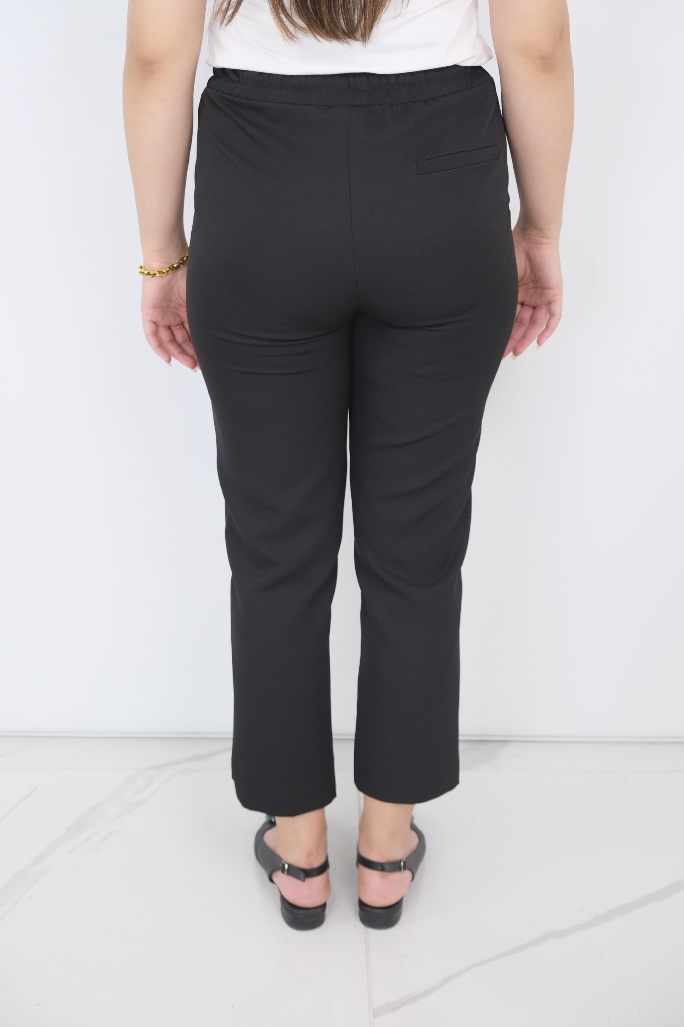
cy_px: 514
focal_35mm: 51
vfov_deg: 38.9
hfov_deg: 26.5
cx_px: 342
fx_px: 1453
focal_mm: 34.3
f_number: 4
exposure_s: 1/80
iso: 500
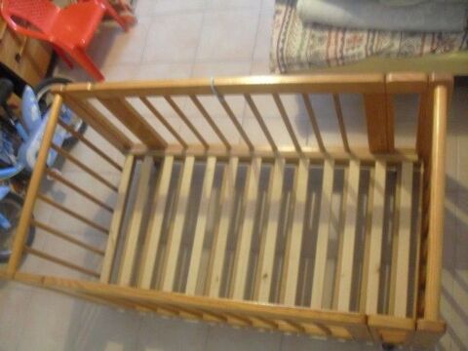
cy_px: 176
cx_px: 234
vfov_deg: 38.7
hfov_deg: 50.1
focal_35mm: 37
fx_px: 500
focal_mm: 6.3
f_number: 2.8
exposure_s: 1/4
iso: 200
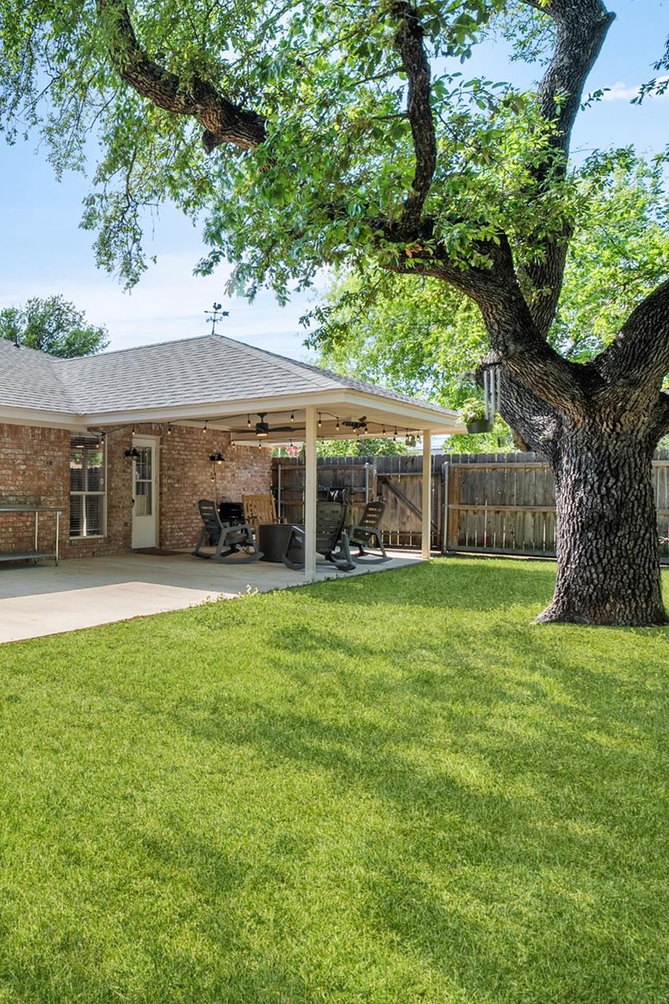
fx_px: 697
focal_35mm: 25
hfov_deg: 40.7
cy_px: 507
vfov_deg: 71.5
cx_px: -76
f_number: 8
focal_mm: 16
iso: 200
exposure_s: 1/60
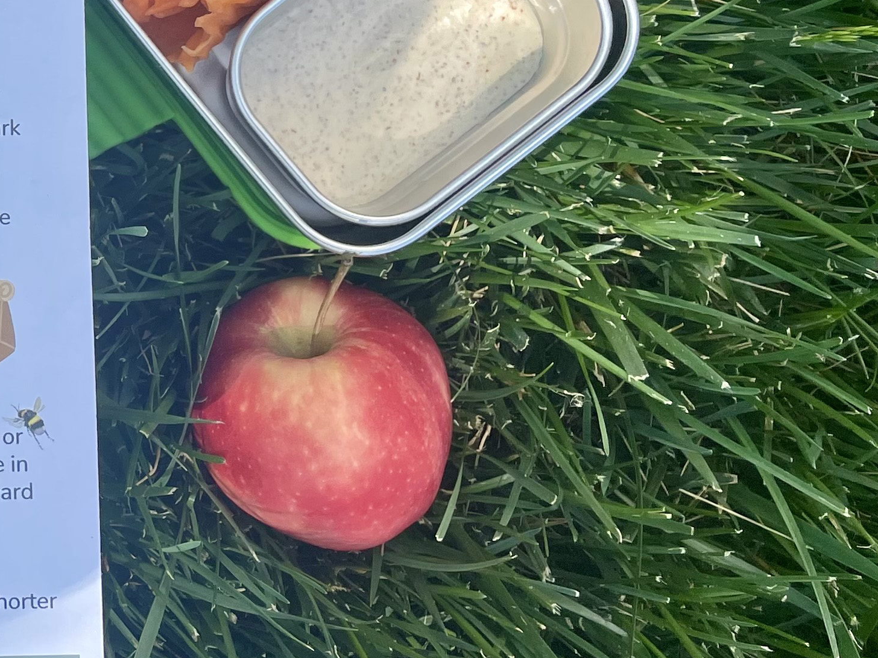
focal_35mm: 72
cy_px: 60
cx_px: -267
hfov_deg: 23.8
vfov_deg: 20.0
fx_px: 1826
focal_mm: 4.2
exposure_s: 1/2618
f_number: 1.6
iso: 50
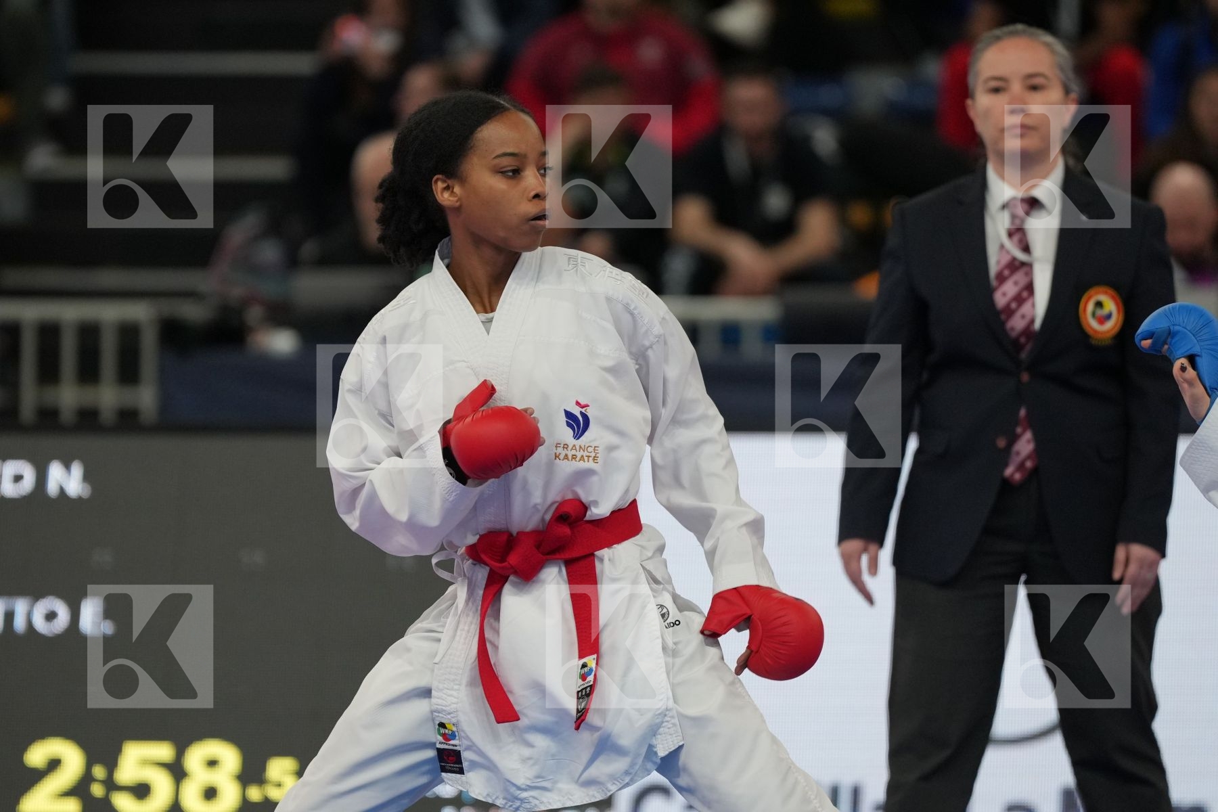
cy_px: 406
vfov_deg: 4.6
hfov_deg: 6.9
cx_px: 609
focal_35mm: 300
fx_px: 10149
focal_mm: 200
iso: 1600
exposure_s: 1/1000
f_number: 2.8
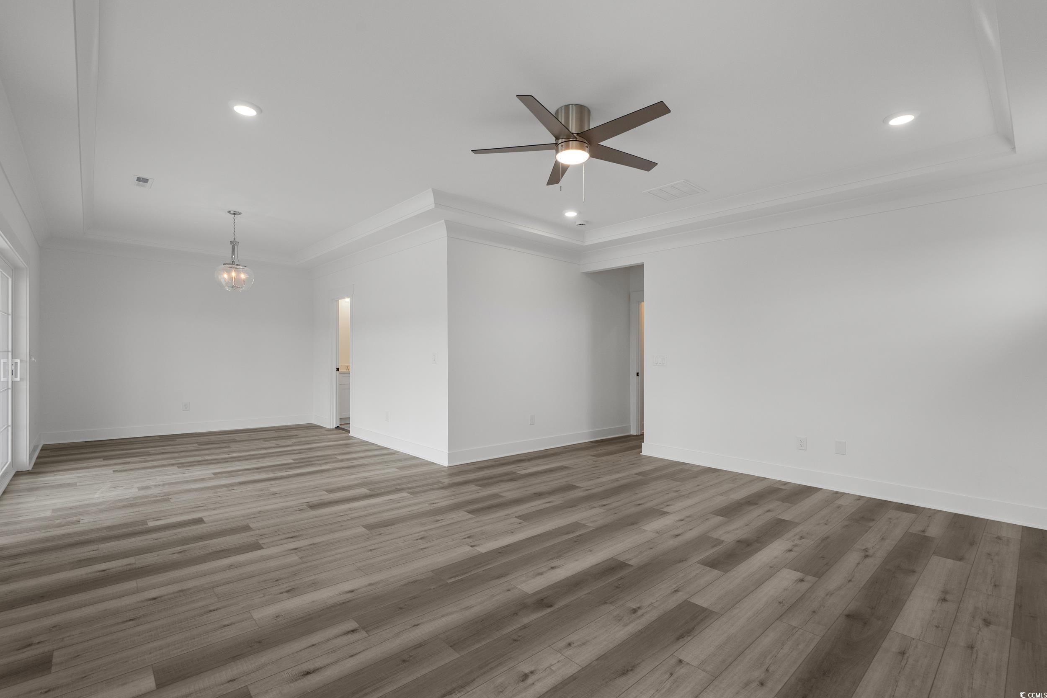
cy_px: 349
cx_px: 524
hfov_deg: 96.7
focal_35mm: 16
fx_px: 465
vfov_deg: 73.8
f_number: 8
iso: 640
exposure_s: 1/15
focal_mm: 16
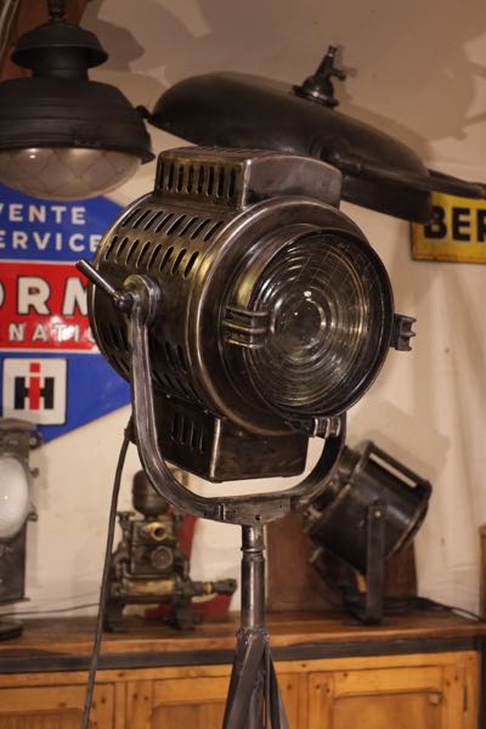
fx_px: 1073
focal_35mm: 53
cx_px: 243
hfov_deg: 25.5
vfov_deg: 37.5
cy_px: 364
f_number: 4
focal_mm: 35
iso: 2500
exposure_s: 1/125
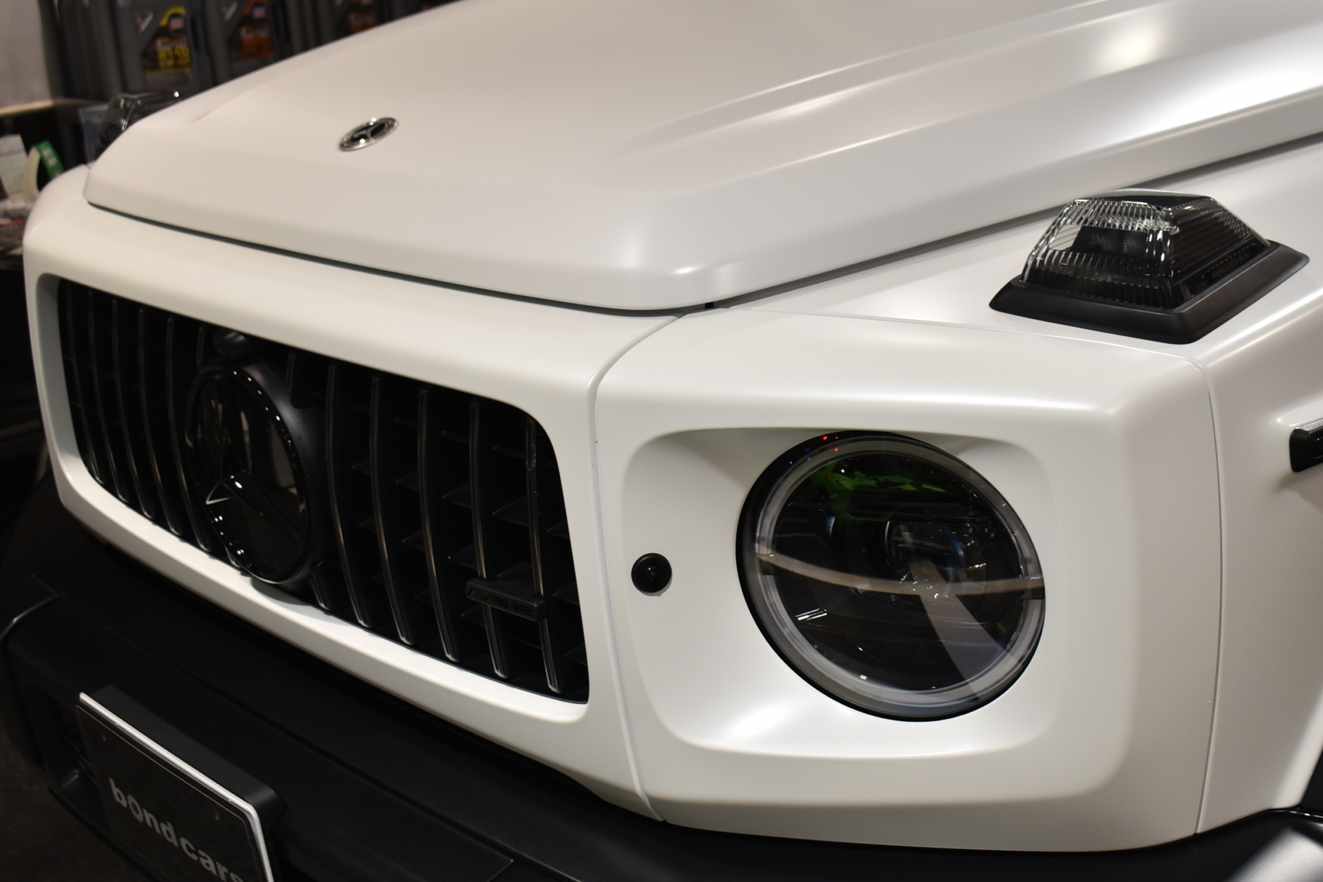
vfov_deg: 29.5
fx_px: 1674
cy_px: 407
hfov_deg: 43.0
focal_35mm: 46
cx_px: 743
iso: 400
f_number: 5
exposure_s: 1/40
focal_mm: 27
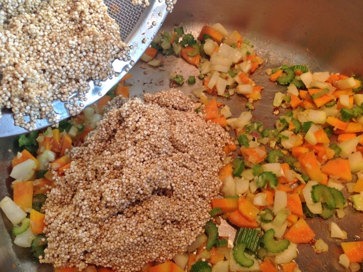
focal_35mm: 33
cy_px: 136
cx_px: 182
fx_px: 346
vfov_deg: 42.9
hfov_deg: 55.4
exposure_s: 1/60
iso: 64
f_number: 2.4
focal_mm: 4.12
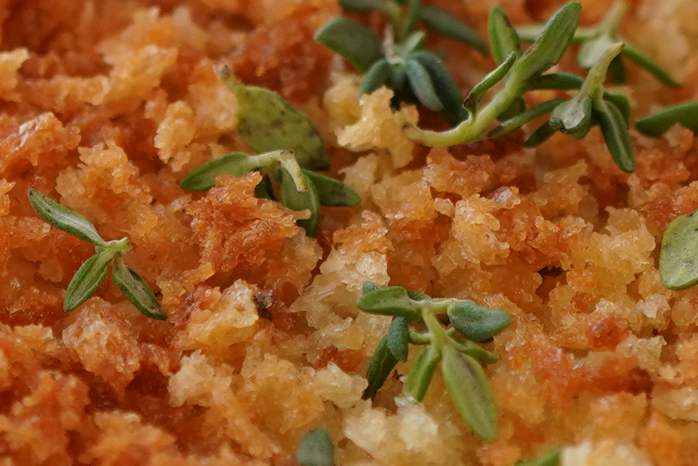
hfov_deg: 8.3
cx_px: 277
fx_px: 4810
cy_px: 200
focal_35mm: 248
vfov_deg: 5.5
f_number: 3.5
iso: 400
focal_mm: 30
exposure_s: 1/250
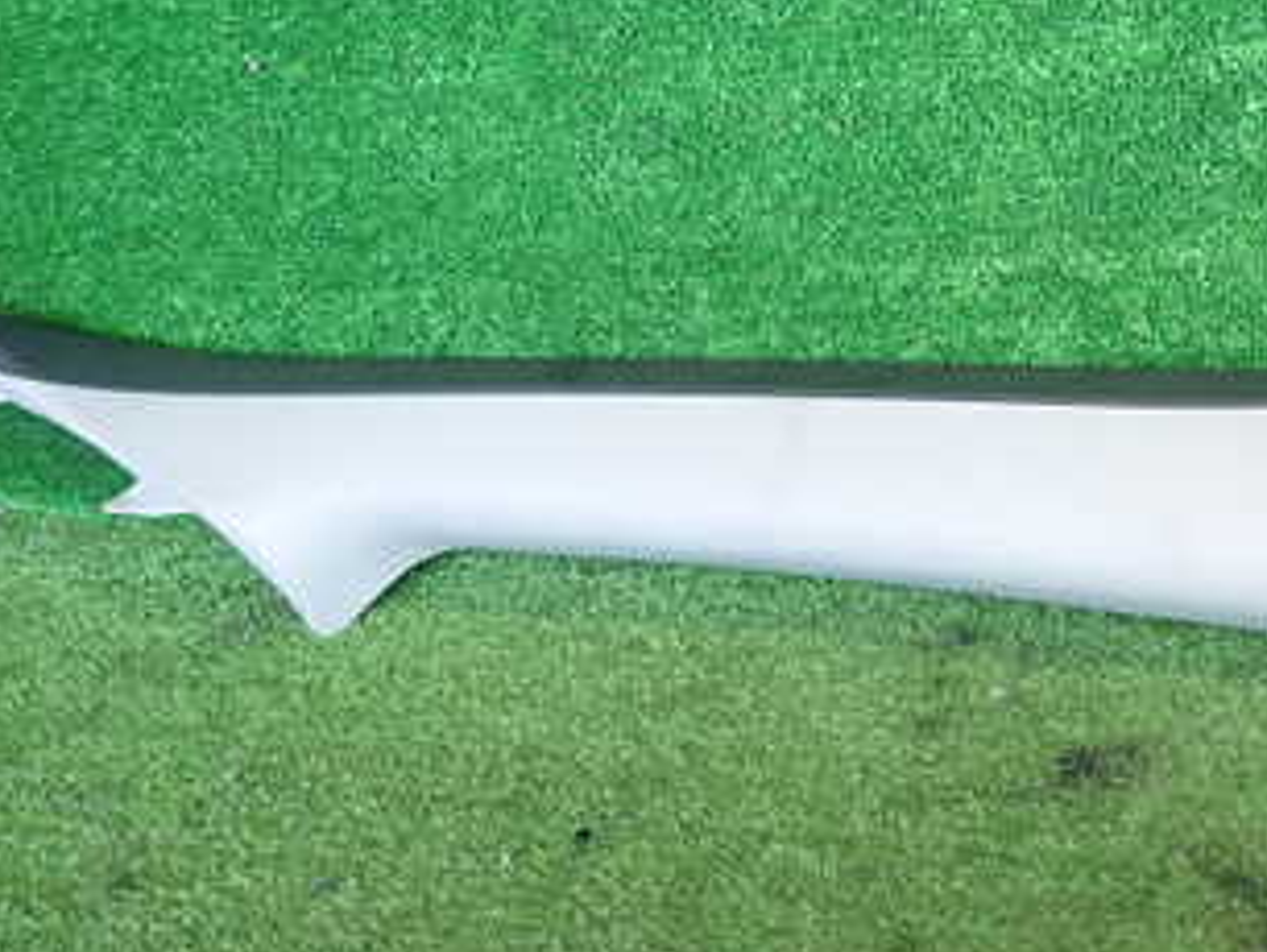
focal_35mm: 49
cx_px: 956
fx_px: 1795
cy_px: 451
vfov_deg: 29.7
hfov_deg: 37.9
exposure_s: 1/100
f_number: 2
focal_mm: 4.5
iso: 320
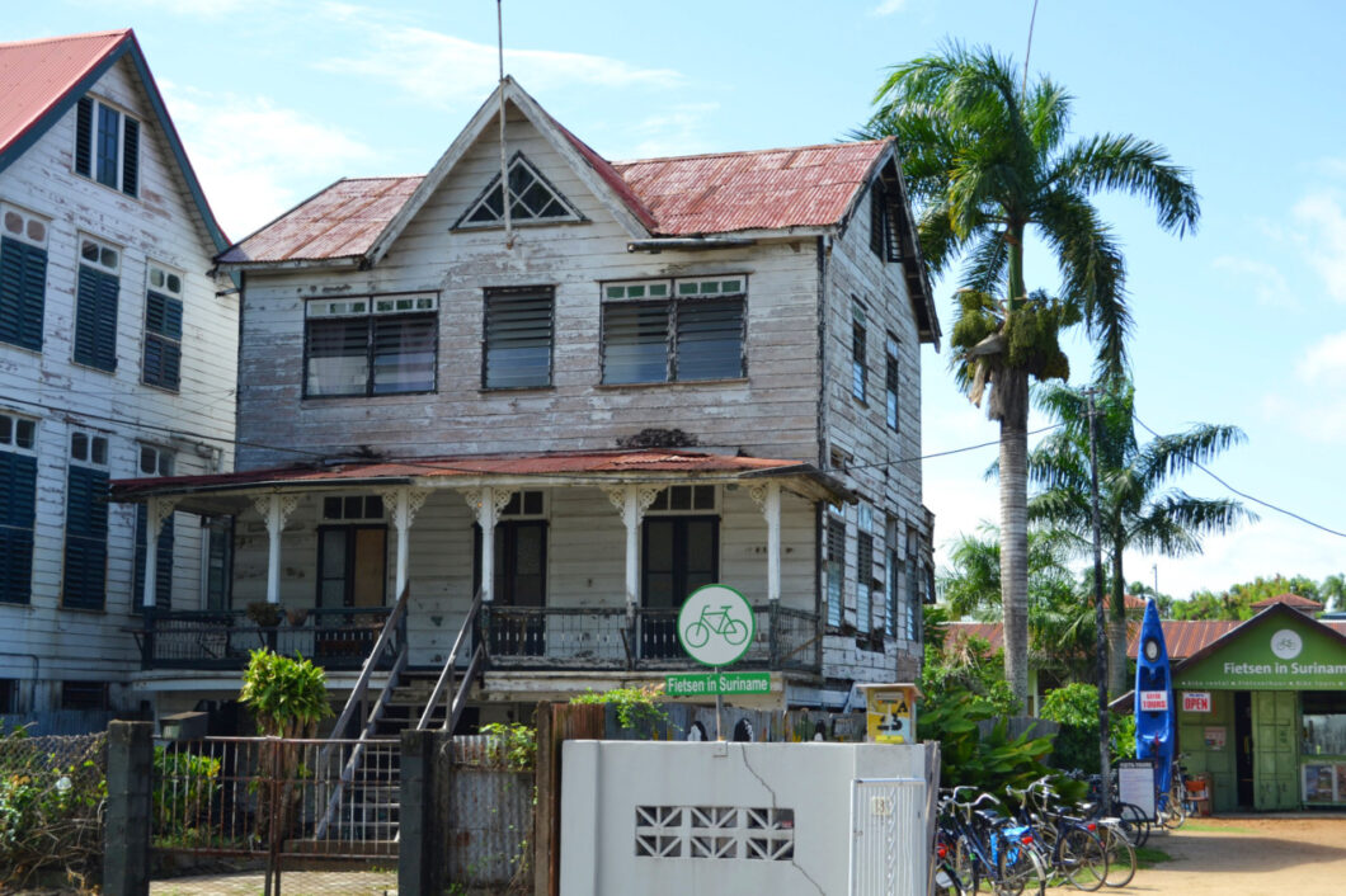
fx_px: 1962
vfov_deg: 25.7
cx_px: 673
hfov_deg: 37.9
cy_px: 448
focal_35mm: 52
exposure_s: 1/200
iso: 100
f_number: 7.1
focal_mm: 35
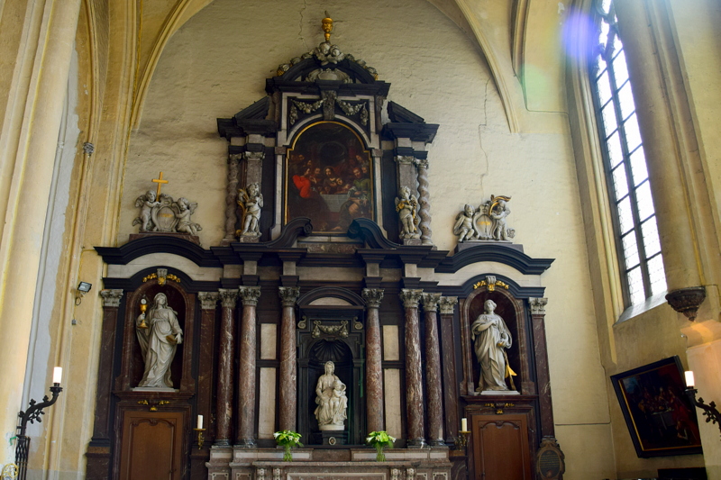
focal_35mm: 27
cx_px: 360
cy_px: 240
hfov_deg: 67.4
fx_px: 541
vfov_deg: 47.9
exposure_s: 1/15
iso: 125
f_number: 4.5
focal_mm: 18
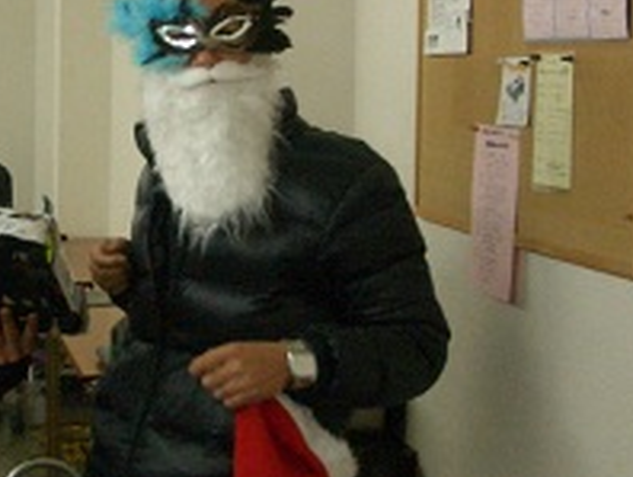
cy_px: 136
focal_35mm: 86
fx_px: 1575
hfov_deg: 21.8
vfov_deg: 17.1
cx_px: -27
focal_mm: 5.8
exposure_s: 1/60
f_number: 2.6
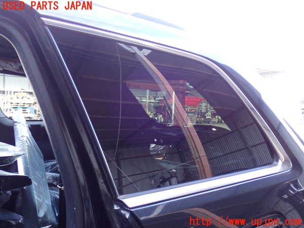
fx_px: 334
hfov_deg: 49.0
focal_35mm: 38
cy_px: 114
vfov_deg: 37.7
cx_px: 152
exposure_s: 1/50
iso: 200
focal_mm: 6.83
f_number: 2.7
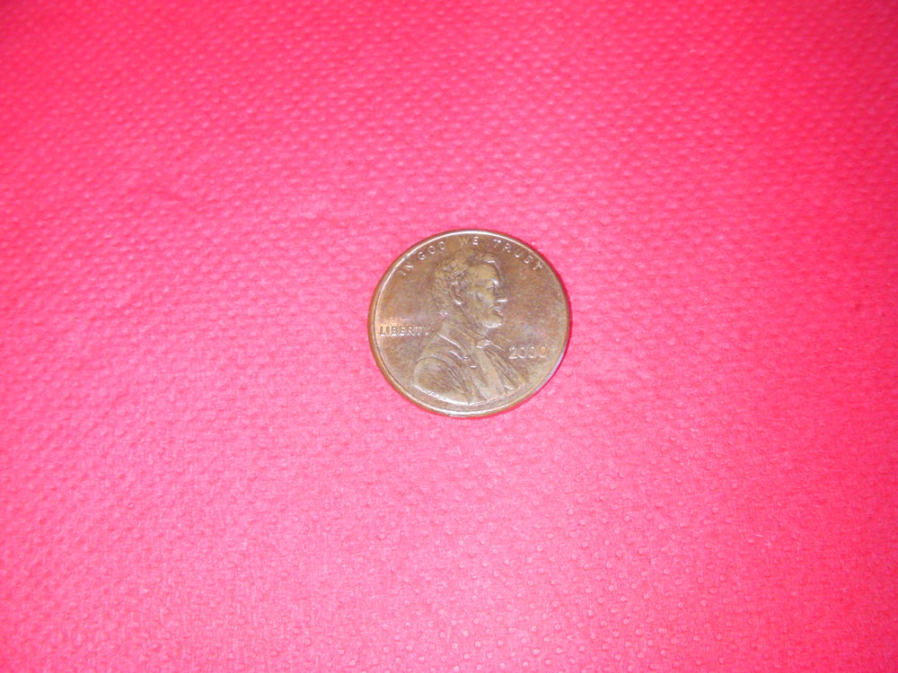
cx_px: 449
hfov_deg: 49.0
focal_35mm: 38
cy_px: 336
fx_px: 986
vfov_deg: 37.7
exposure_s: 1/30
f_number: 5.6
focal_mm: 6.3
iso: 200
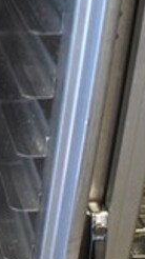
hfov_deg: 10.5
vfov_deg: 20.3
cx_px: -148
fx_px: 719
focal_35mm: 105
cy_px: 162
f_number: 3.5
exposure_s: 1/125
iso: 2000
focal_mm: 18
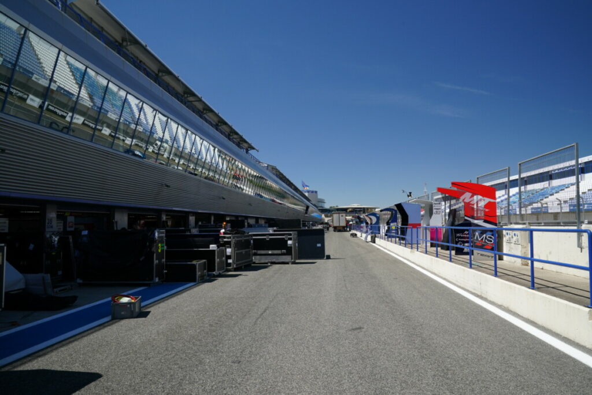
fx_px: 411
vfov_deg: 51.3
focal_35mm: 25
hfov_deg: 71.5
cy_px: 198
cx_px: 296
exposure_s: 1/250
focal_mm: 25
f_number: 13
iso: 500
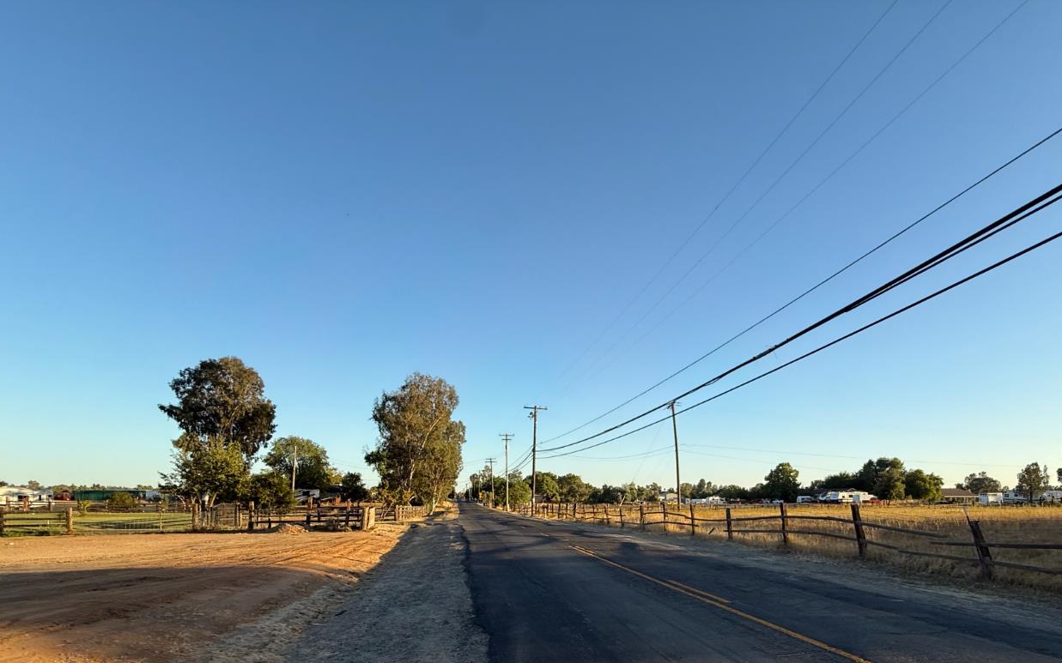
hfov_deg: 90.2
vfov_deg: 62.0
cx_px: 623
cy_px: 481
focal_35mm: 18
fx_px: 521
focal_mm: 2.22
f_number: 2.2
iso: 50
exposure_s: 1/799
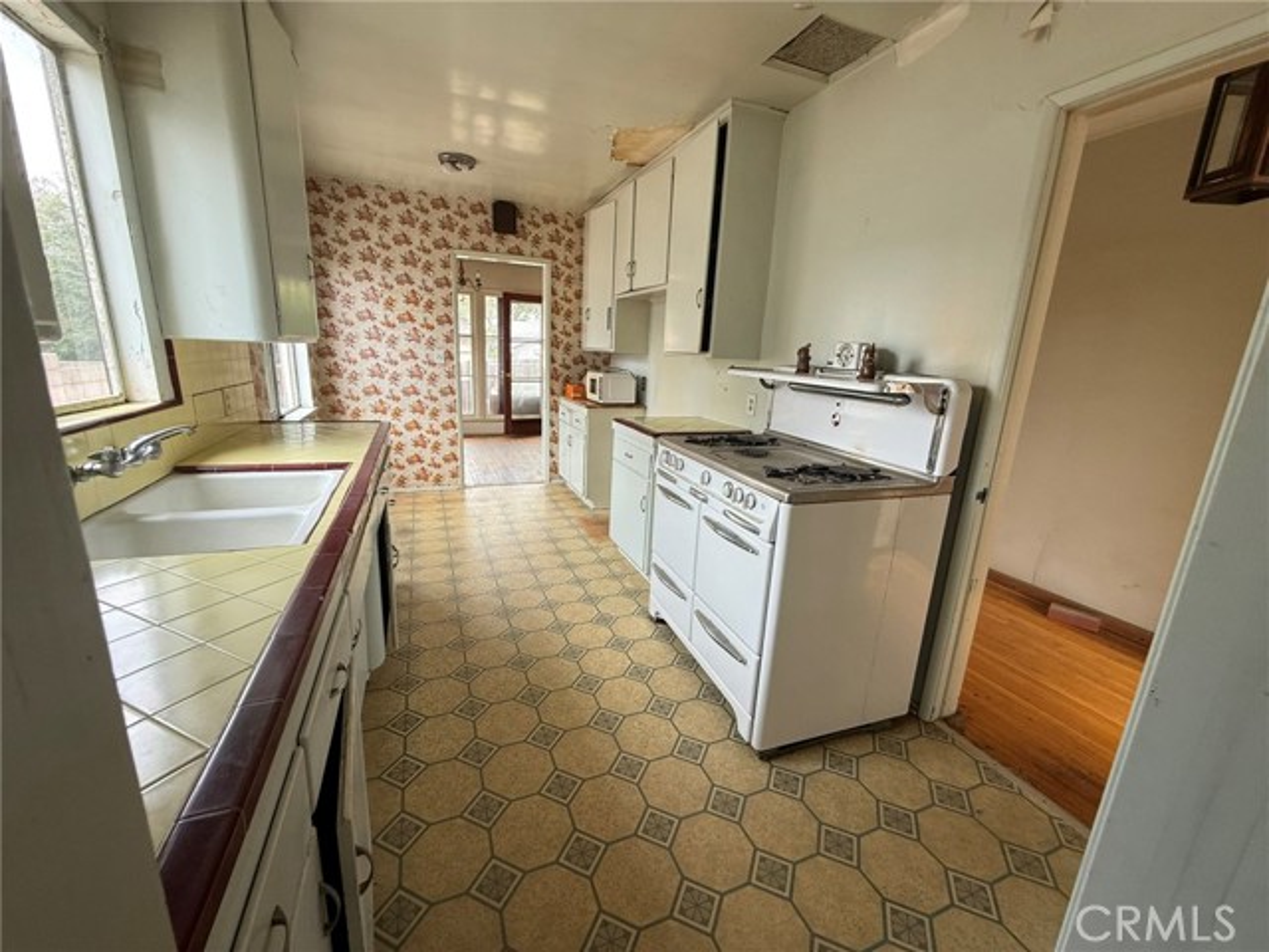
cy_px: 476
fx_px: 513
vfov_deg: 85.7
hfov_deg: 102.1
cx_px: 634
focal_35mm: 14
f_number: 2.2
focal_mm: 2.22
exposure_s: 1/99
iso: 160
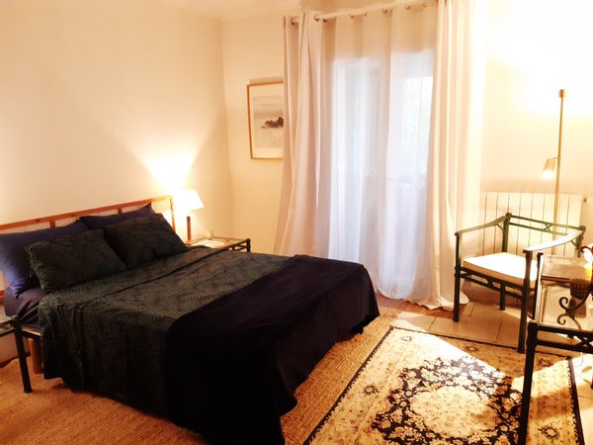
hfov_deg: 67.3
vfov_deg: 53.1
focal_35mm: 26
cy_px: 222
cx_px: 296
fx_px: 445
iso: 250
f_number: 1.7
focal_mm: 3.92
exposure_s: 1/25
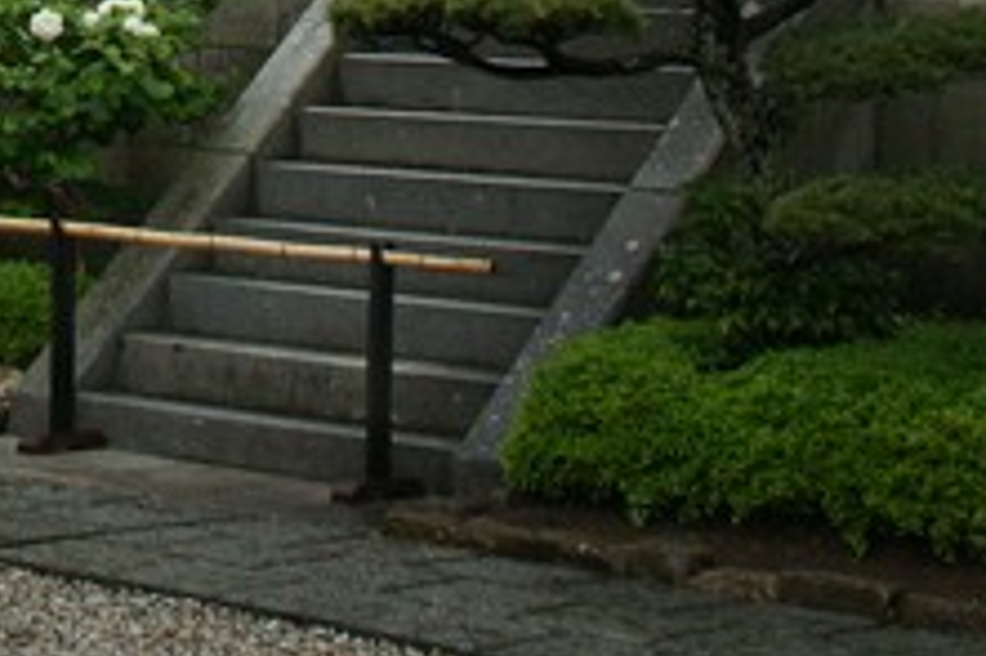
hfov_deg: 15.2
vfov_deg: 9.9
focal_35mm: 125
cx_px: -471
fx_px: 3421
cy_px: -799
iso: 400
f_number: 5.6
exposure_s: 1/40
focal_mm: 24
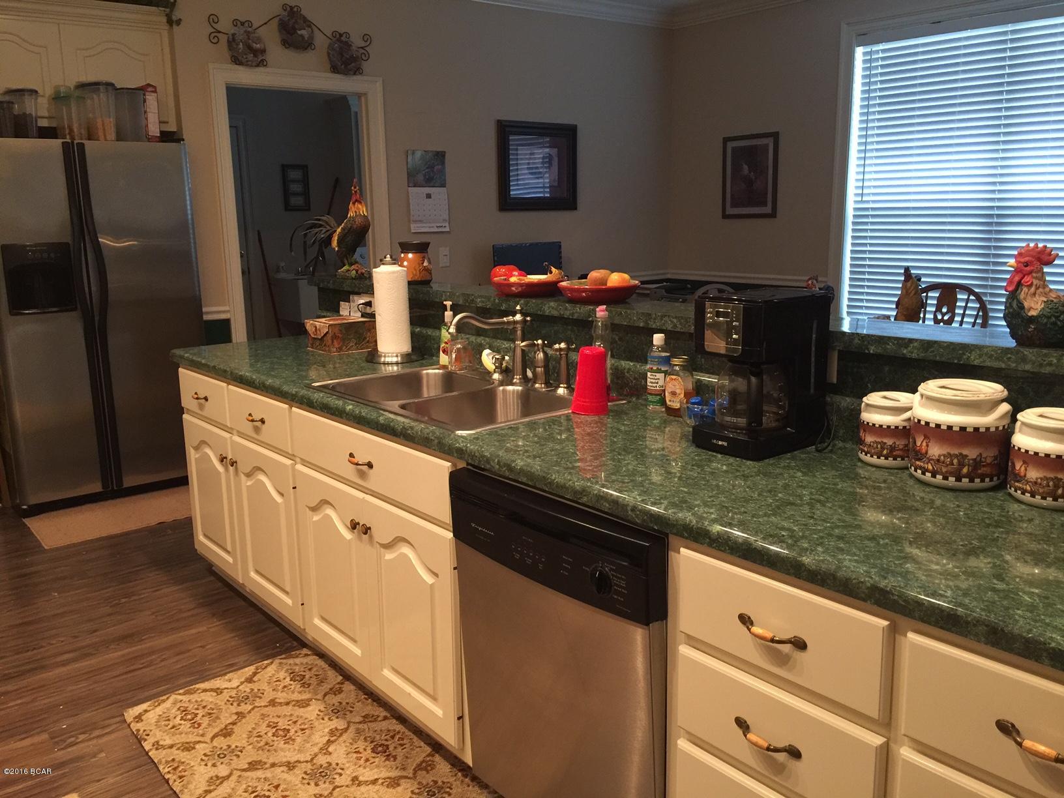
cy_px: 399
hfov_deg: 61.7
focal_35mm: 29
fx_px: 891
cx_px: 532
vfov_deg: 48.2
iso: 125
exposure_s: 1/15
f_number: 2.2
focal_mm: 4.15
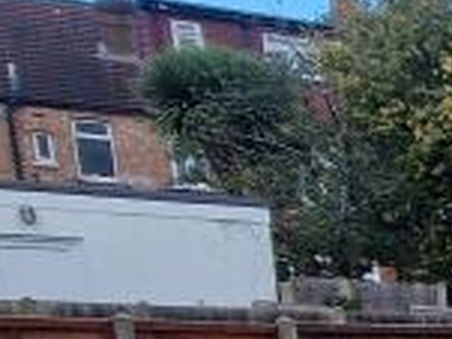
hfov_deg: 13.1
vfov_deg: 14.7
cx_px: 1209
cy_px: 603
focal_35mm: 88
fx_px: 1148
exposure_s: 1/912
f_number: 2.2
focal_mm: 2.2
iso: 50
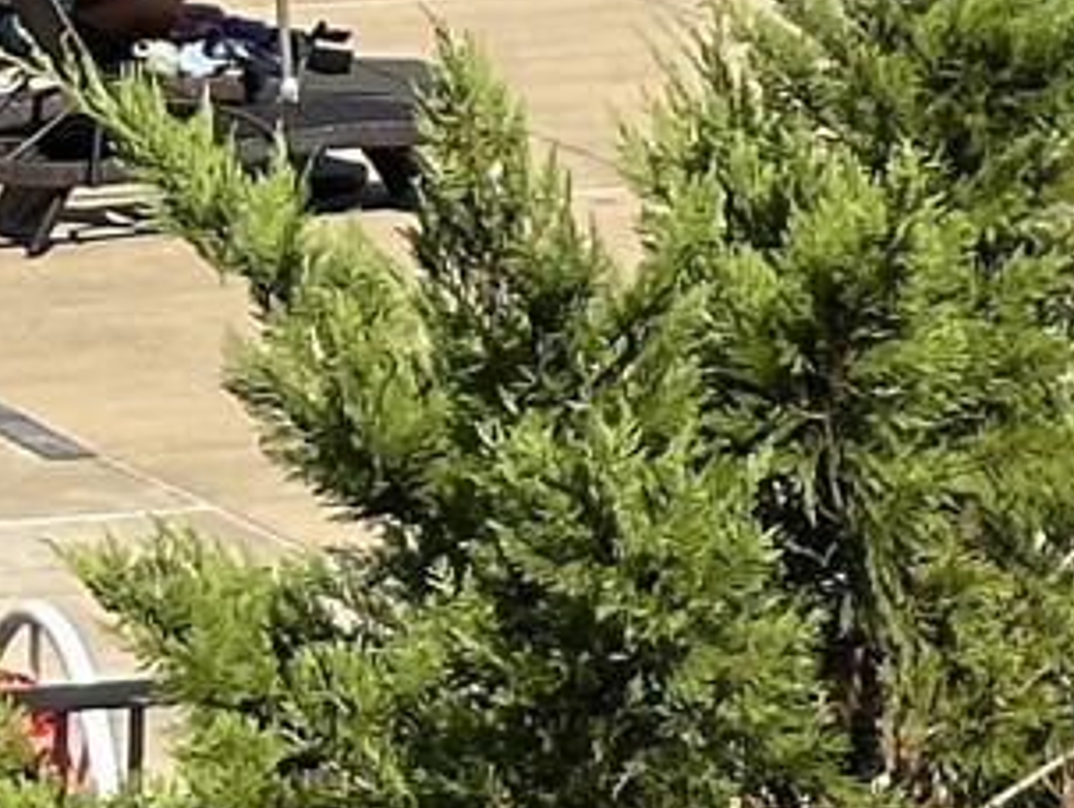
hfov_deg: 5.9
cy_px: -1134
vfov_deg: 4.5
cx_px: 2573
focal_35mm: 324
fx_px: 10064
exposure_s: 1/3155
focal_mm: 6.86
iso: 64
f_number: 1.78
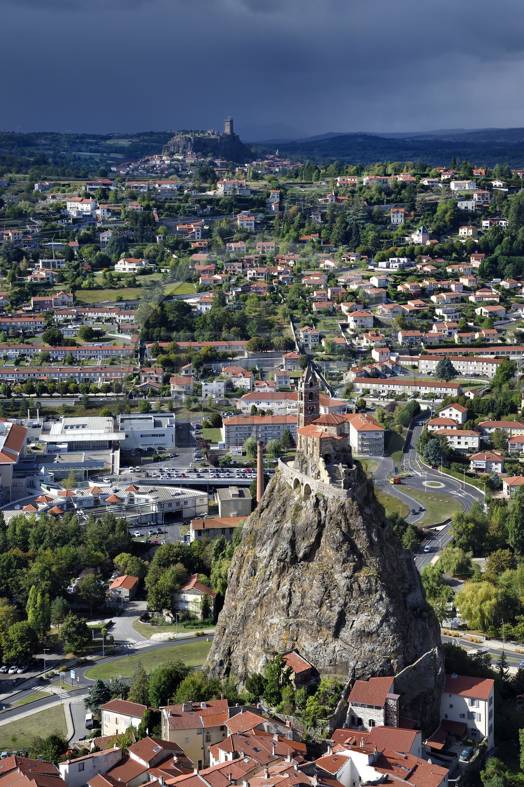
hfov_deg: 19.4
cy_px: 394
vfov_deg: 28.9
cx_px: 262
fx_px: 1530
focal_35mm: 70
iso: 200
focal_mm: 70
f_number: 11
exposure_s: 1/250
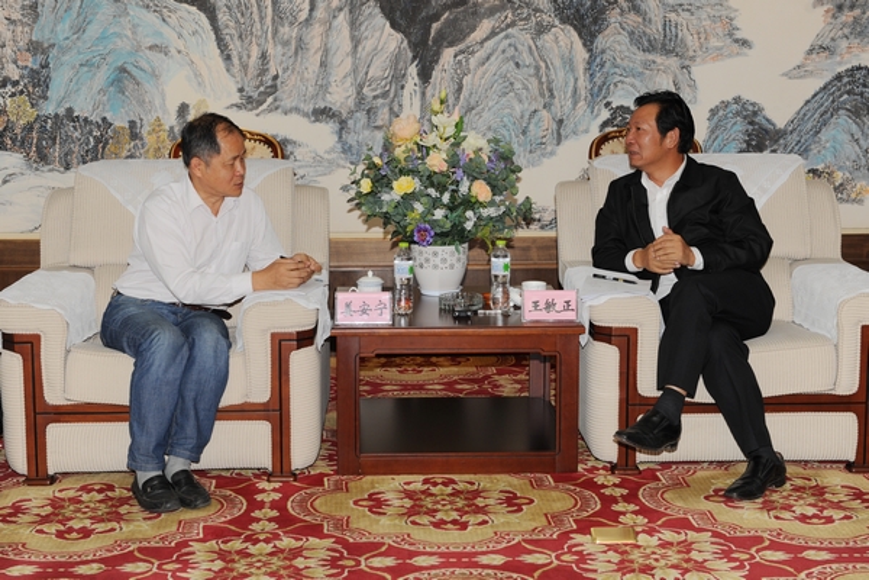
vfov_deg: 24.2
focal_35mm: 56
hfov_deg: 35.6
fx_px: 1352
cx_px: 434
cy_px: 290
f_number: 5.6
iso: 400
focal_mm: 56
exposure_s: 1/60
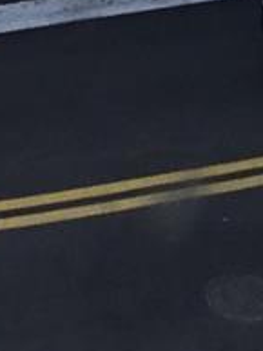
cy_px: -678
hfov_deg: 7.7
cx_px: -20
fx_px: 1949
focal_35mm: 192
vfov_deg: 8.7
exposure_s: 1/578
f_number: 2.4
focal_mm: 3.3
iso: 25
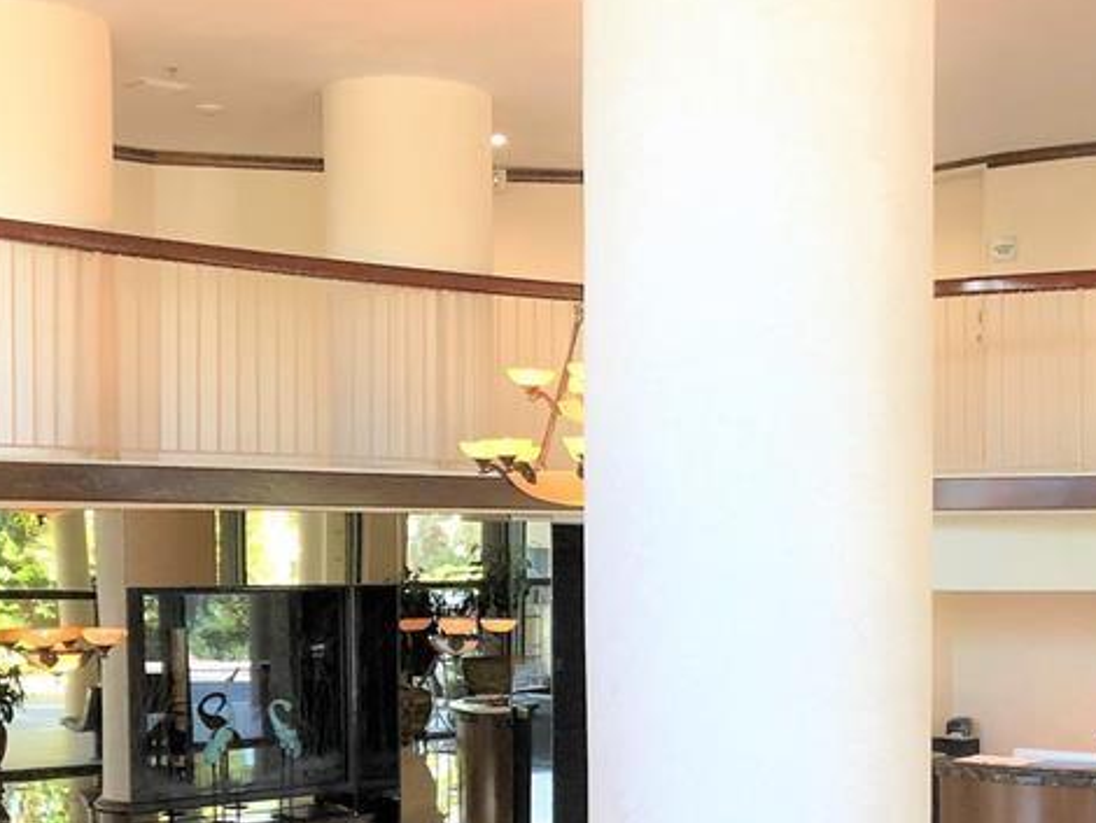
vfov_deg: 23.7
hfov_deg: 31.2
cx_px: 793
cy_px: 655
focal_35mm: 61
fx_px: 1932
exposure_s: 1/30
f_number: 1.8
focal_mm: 3.99
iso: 32
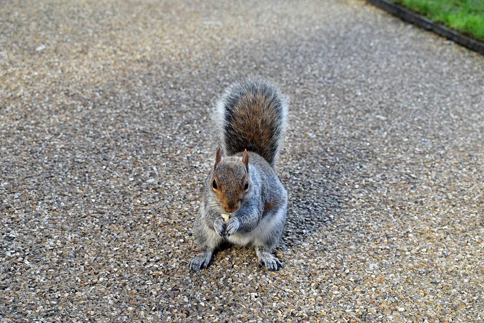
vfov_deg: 21.6
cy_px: 162
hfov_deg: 31.9
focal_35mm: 63
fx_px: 847
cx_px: 242
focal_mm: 42
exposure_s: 1/200
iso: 400
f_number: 7.1
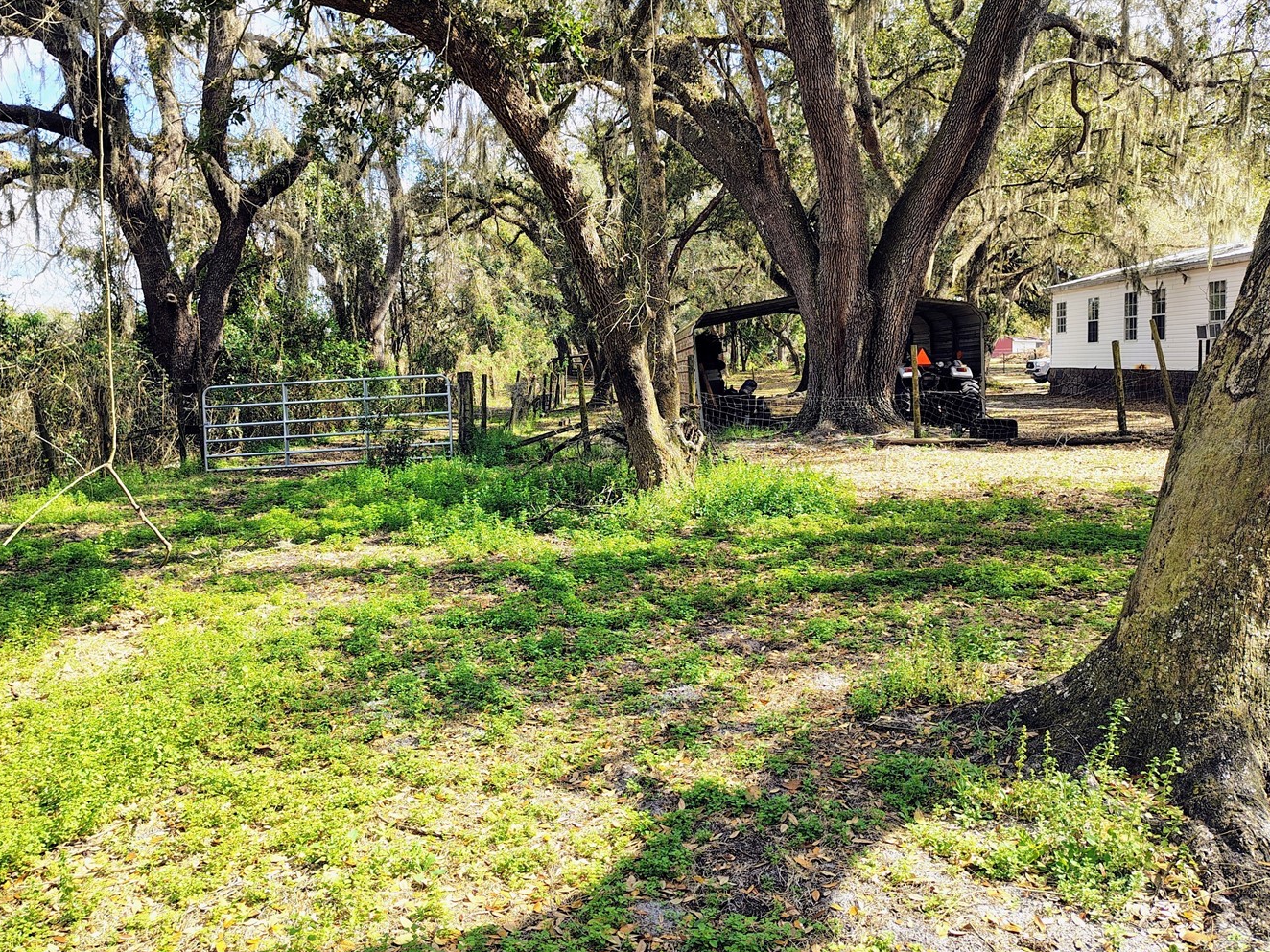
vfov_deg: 48.2
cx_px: 555
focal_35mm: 29
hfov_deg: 61.5
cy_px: 447
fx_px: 1064
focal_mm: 5.56
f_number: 1.8
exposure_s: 1/387
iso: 100
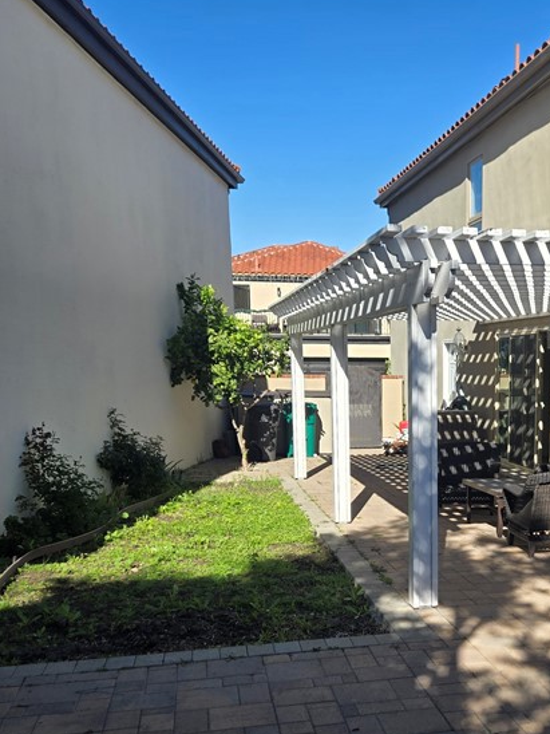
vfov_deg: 43.2
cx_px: 471
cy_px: 496
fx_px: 911
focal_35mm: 43
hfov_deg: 32.3
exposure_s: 1/1369
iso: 25
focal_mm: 5.4
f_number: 1.8
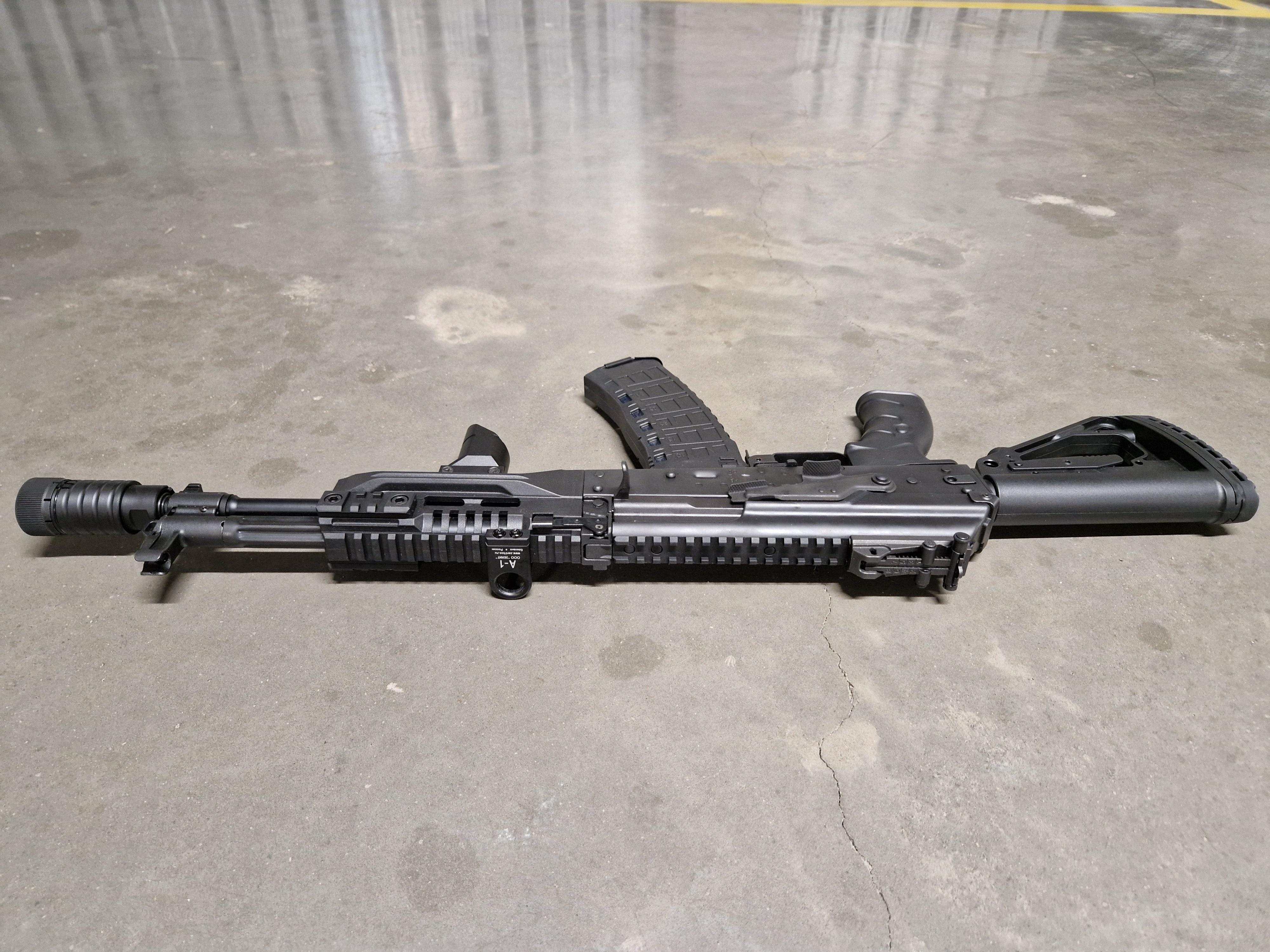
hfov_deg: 73.9
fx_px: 844
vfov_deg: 58.9
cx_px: 635
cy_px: 476
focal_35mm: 23
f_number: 1.8
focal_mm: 5.4
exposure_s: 1/50
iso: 640
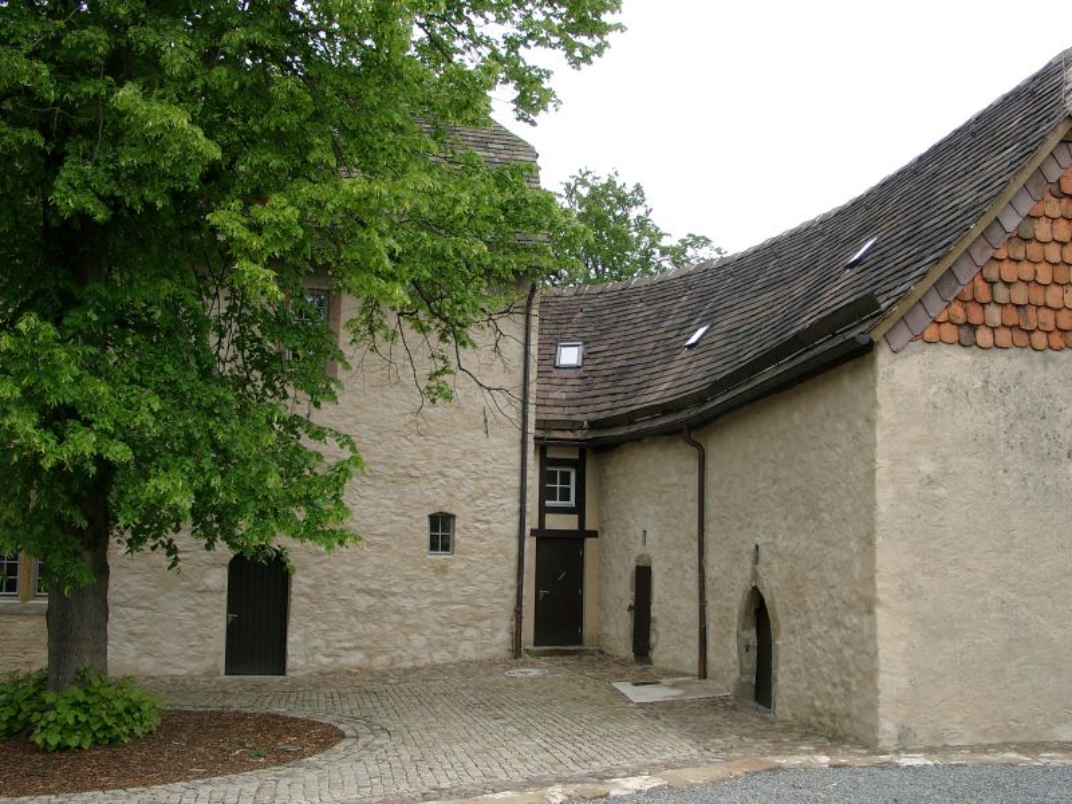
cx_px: 536
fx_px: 1053
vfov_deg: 41.8
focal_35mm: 34
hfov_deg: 54.0
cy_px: 402
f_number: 4
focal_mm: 7.13
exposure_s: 1/254
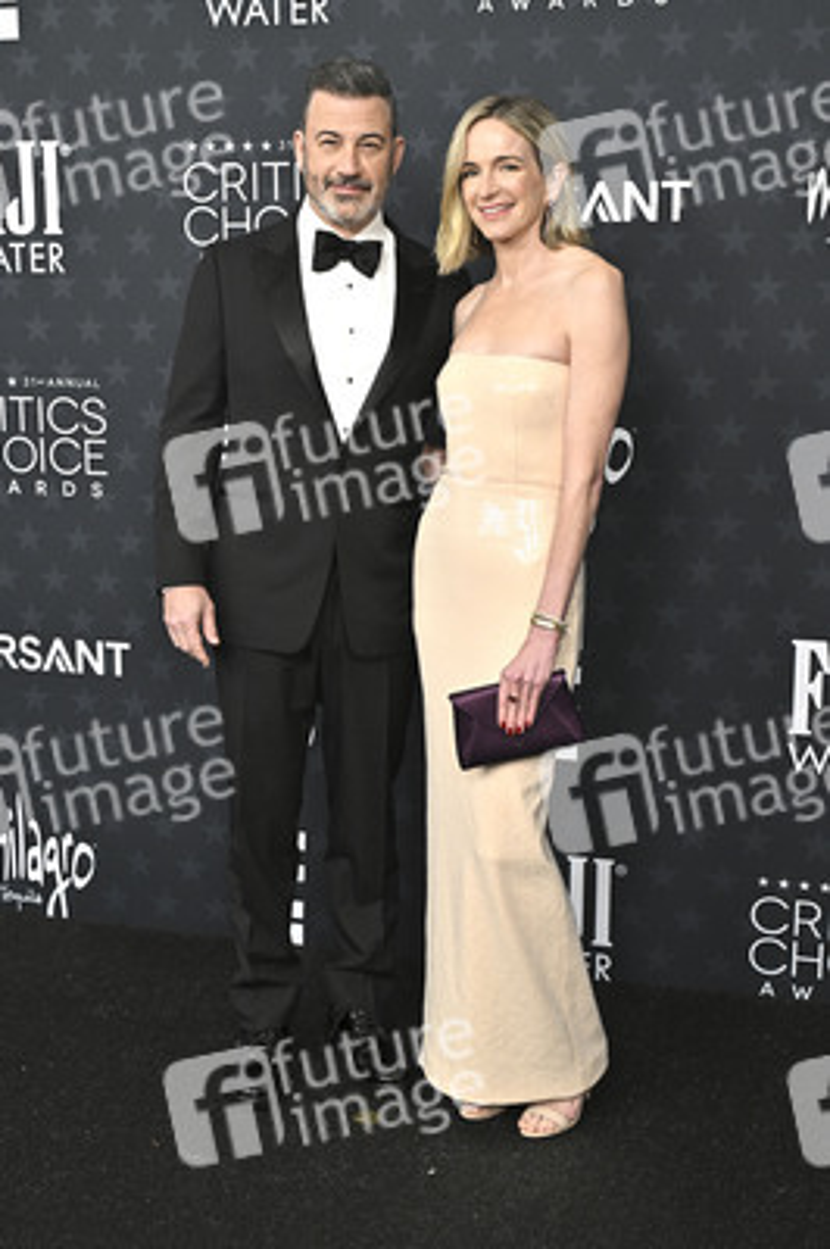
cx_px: 415
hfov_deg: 31.1
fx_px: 1490
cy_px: 624
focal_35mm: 43
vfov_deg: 45.5
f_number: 5.6
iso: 1250
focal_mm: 43
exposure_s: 1/320
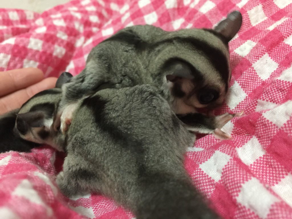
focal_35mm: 29
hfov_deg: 61.7
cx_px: 146
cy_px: 110
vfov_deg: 48.2
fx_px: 245
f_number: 2.2
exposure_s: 1/4
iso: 80
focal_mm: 4.15
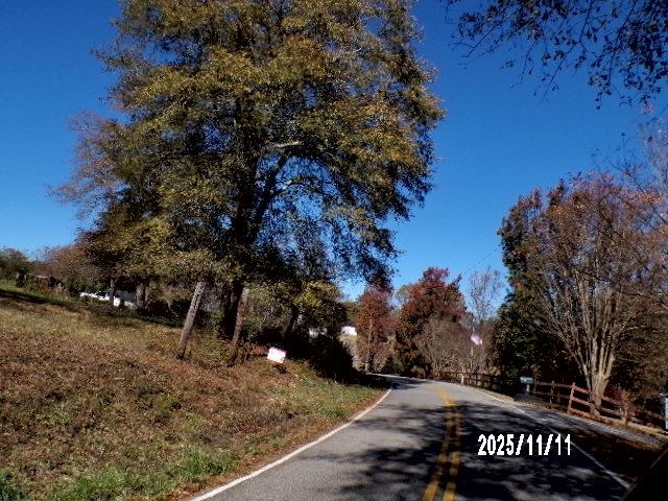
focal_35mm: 28
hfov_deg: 63.4
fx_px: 540
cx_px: 334
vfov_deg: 49.7
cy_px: 250
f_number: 4.6
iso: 100
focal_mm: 5
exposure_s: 1/850
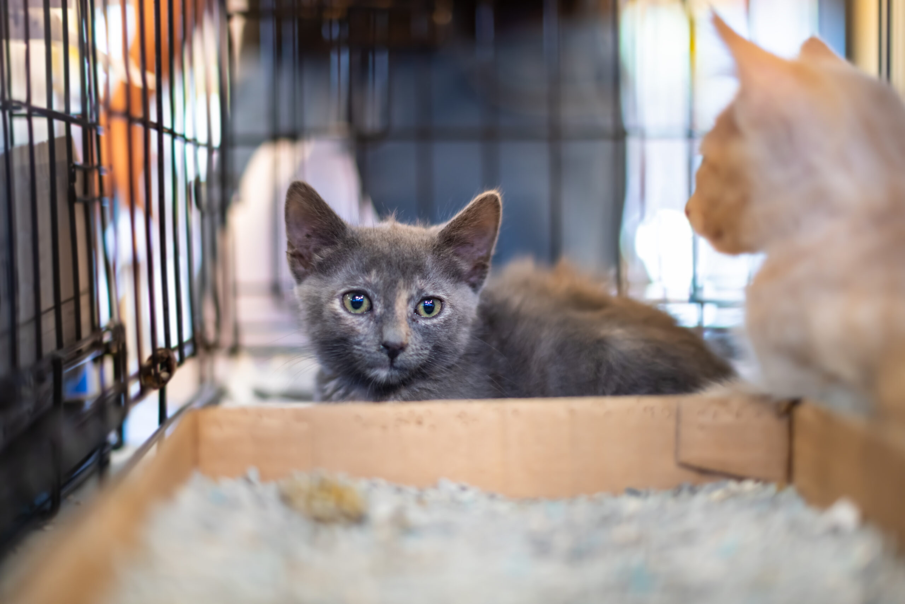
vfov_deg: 27.0
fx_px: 1257
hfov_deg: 39.6
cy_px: 302
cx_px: 452
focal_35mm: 50
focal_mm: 50
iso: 400
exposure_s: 1/125
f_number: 1.4
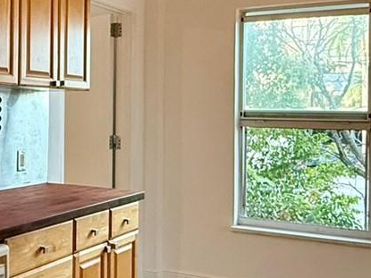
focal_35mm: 54
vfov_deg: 27.0
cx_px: 91
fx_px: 579
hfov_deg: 34.8
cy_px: 110
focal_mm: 2.22
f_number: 2.2
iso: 400
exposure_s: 1/120
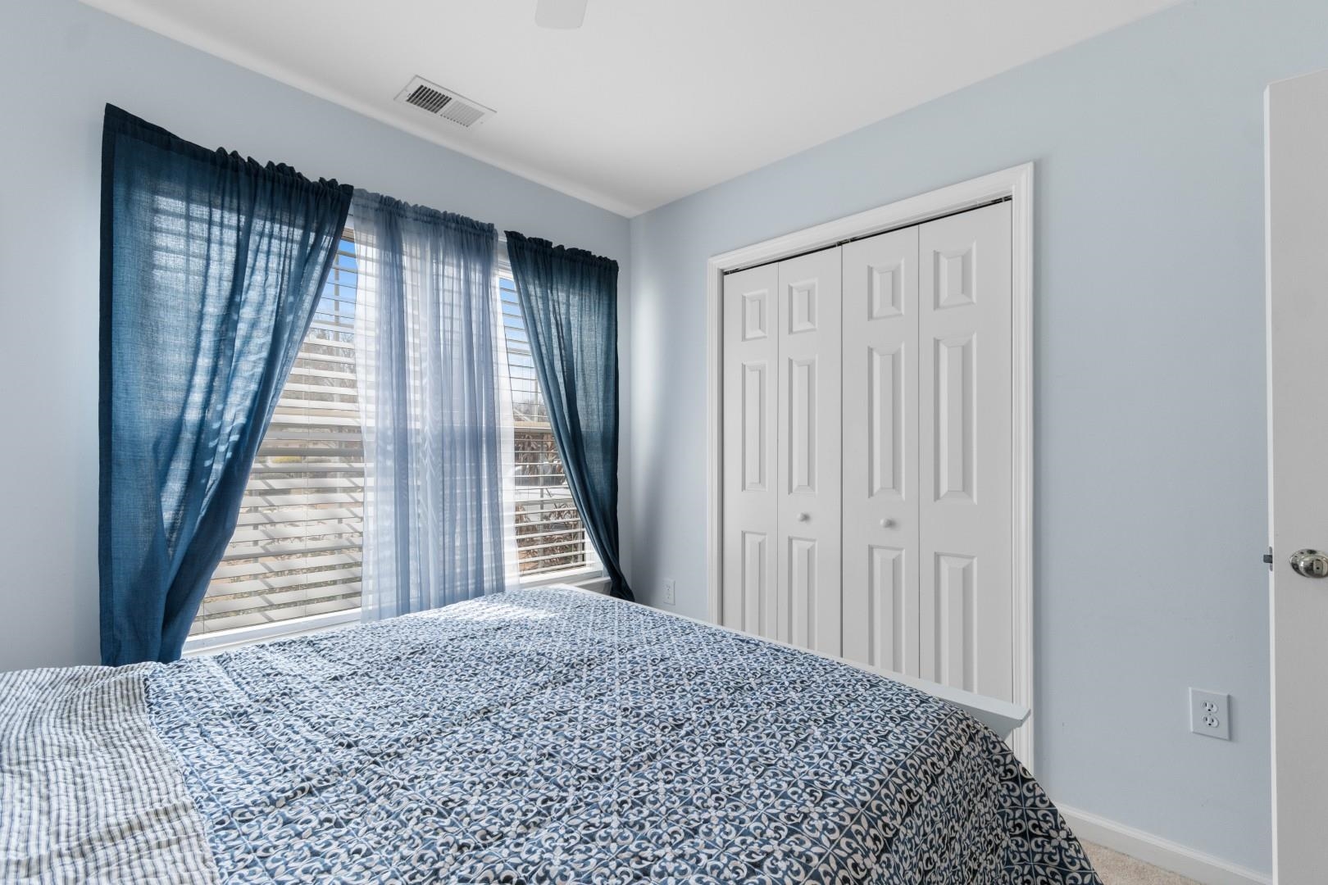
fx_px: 553
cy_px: 442
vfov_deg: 77.3
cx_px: 664
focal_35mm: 15
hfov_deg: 100.4
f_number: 4.5
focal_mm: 10
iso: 100
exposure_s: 1/50
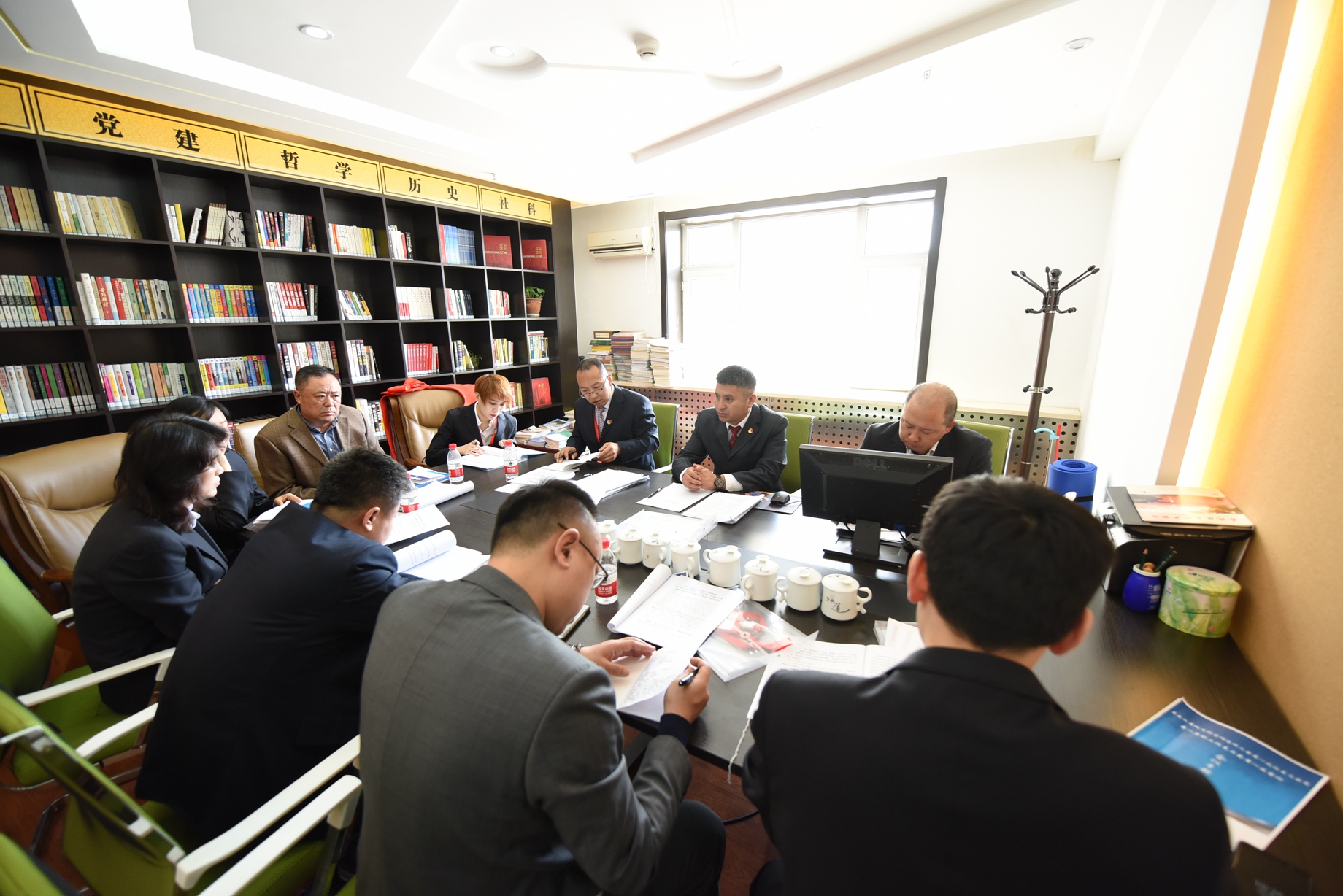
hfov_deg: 104.2
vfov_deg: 81.2
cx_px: 672
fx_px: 522
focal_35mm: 14
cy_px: 448
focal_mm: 14
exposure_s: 1/80
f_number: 3.5
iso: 1250
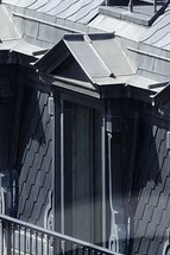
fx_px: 8173
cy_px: 566
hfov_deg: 1.2
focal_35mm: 1152
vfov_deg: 1.8
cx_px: 169
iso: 200
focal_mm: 155
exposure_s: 1/200
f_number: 10
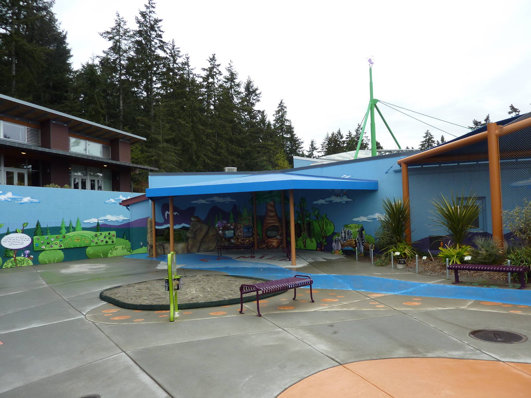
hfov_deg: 69.4
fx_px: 383
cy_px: 199
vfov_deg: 54.9
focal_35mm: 25
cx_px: 266
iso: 125
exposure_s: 1/500
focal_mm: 4.1
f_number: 3.3
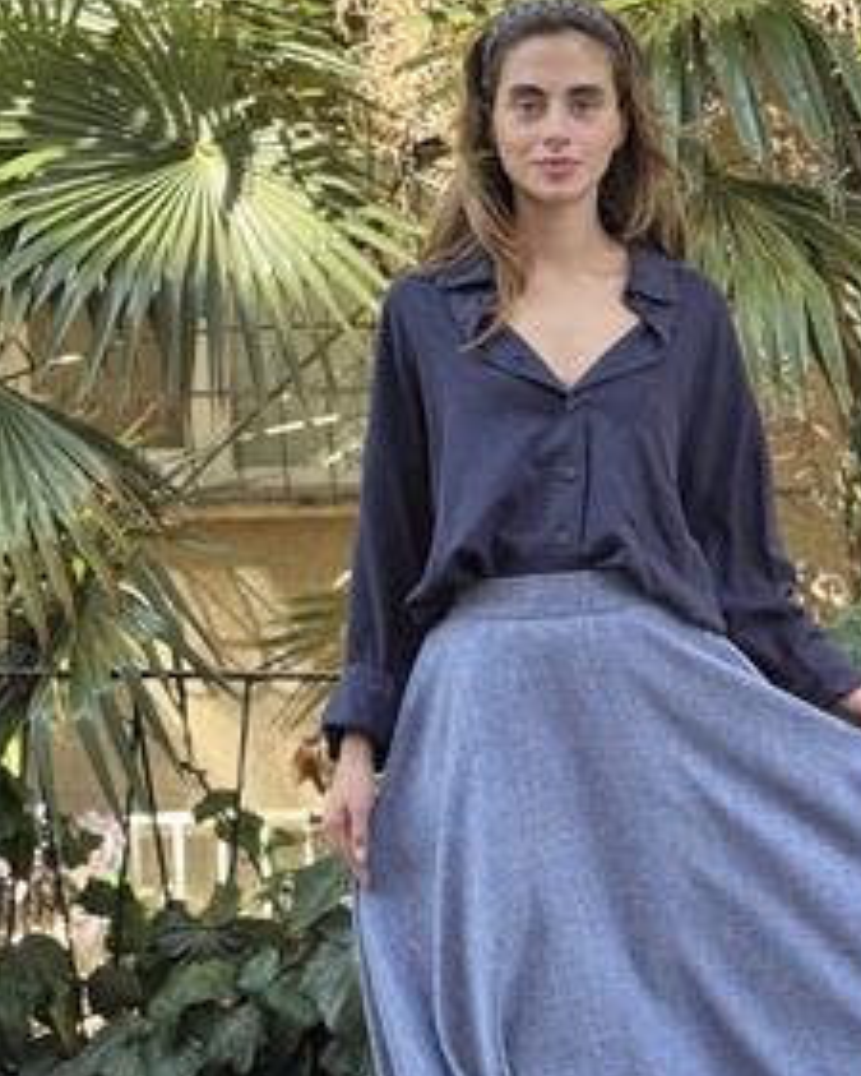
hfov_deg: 17.2
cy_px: 607
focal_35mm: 89
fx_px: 2833
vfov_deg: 21.5
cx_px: 574
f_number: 1.78
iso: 50
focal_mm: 6.76
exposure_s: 1/125
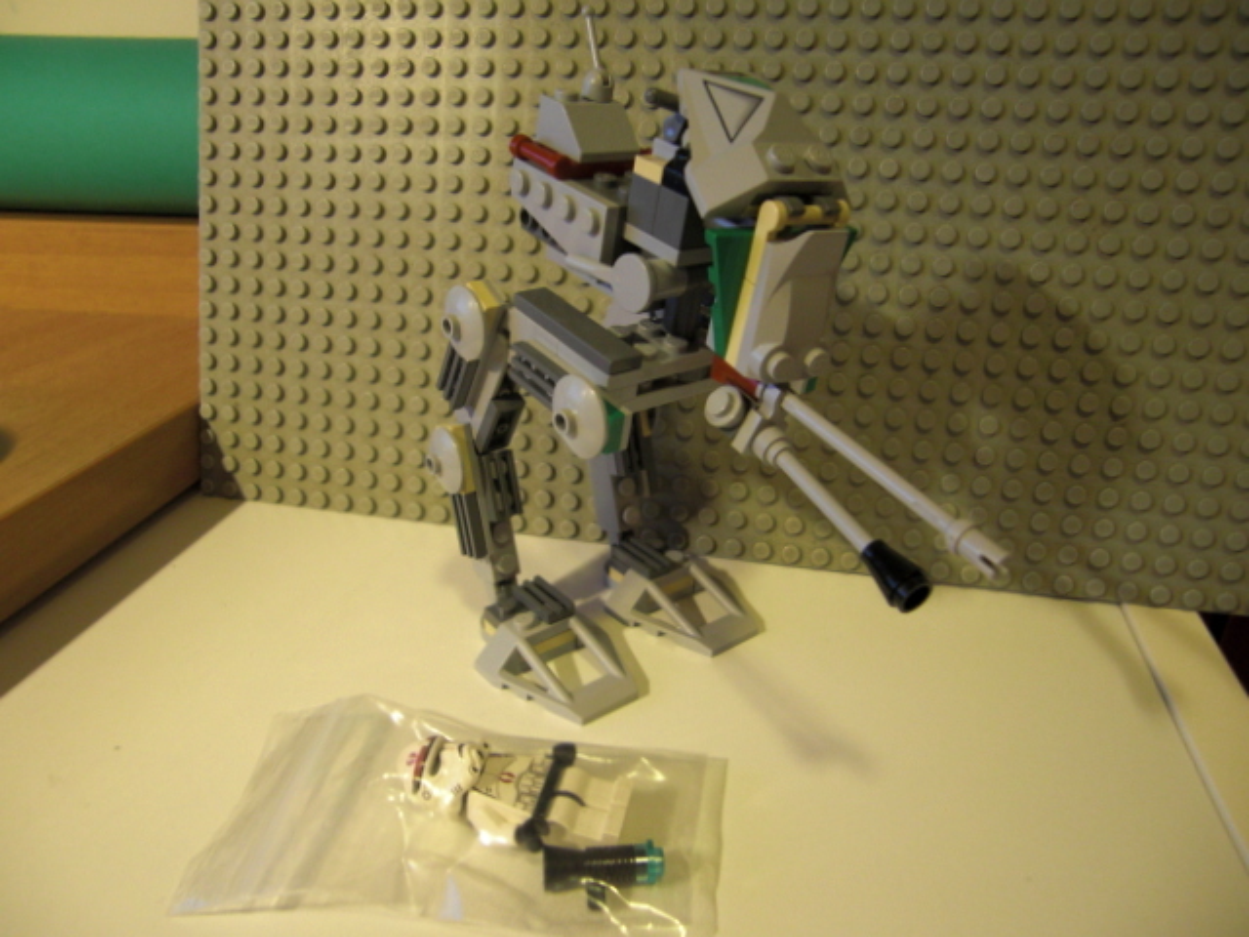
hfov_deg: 63.4
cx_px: 624
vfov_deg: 49.7
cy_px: 468
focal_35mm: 28
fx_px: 1010
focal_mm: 4.9
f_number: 2.6
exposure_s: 1/10
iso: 200
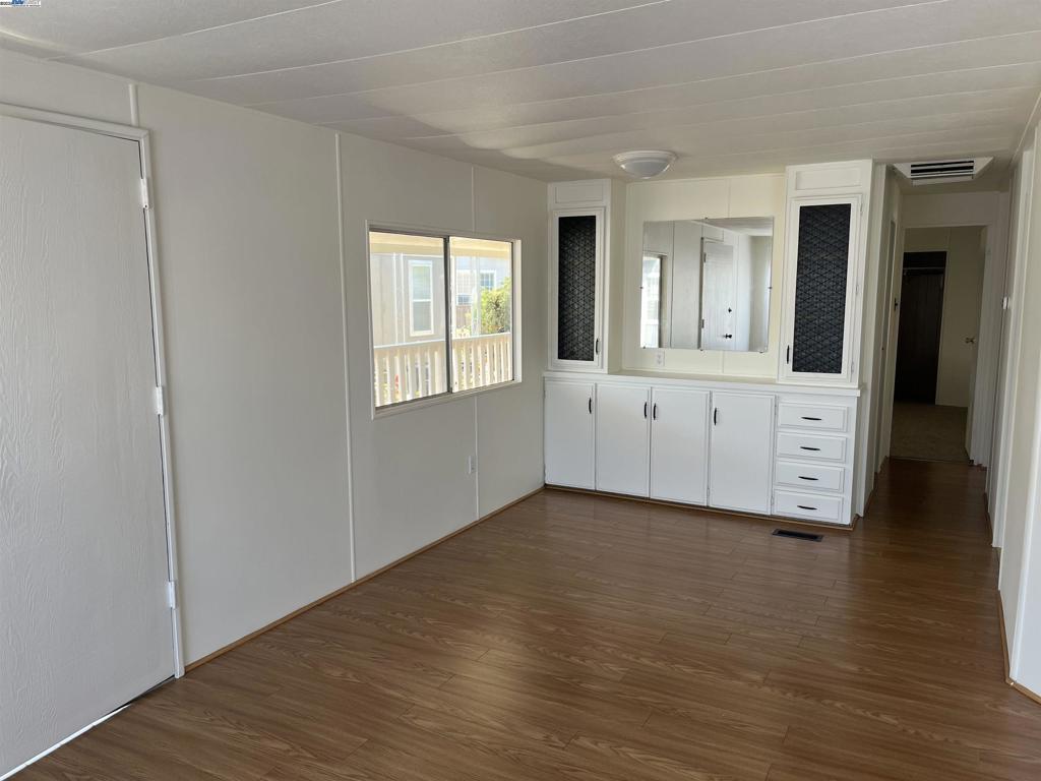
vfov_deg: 53.1
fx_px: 782
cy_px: 390
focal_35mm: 26
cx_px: 520
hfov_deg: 67.3
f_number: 1.6
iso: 40
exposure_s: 1/122
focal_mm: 5.1
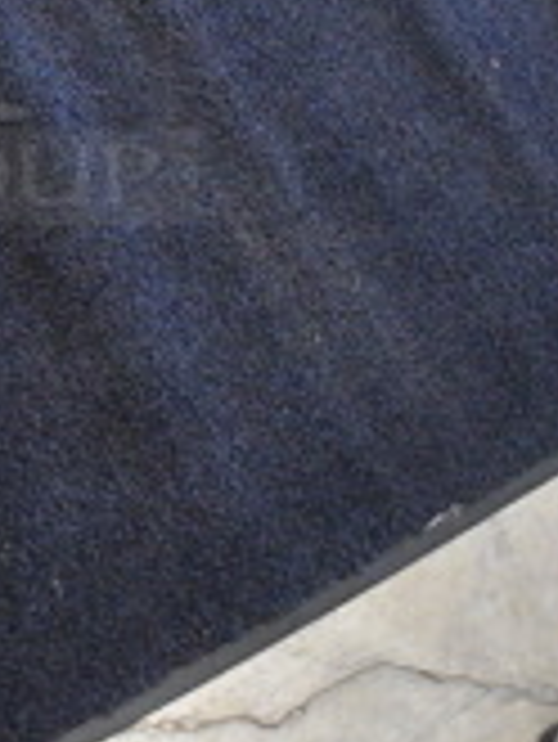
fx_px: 2061
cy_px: -13
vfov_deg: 19.8
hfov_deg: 14.3
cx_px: -302
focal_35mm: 96
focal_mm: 18
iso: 5000
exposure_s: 1/125
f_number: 3.5
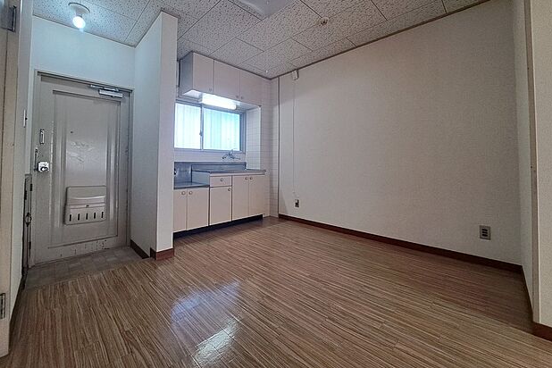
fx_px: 215
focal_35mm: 14
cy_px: 156
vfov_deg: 80.7
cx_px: 271
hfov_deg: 104.2
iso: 100
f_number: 2.2
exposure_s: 1/50
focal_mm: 1.74
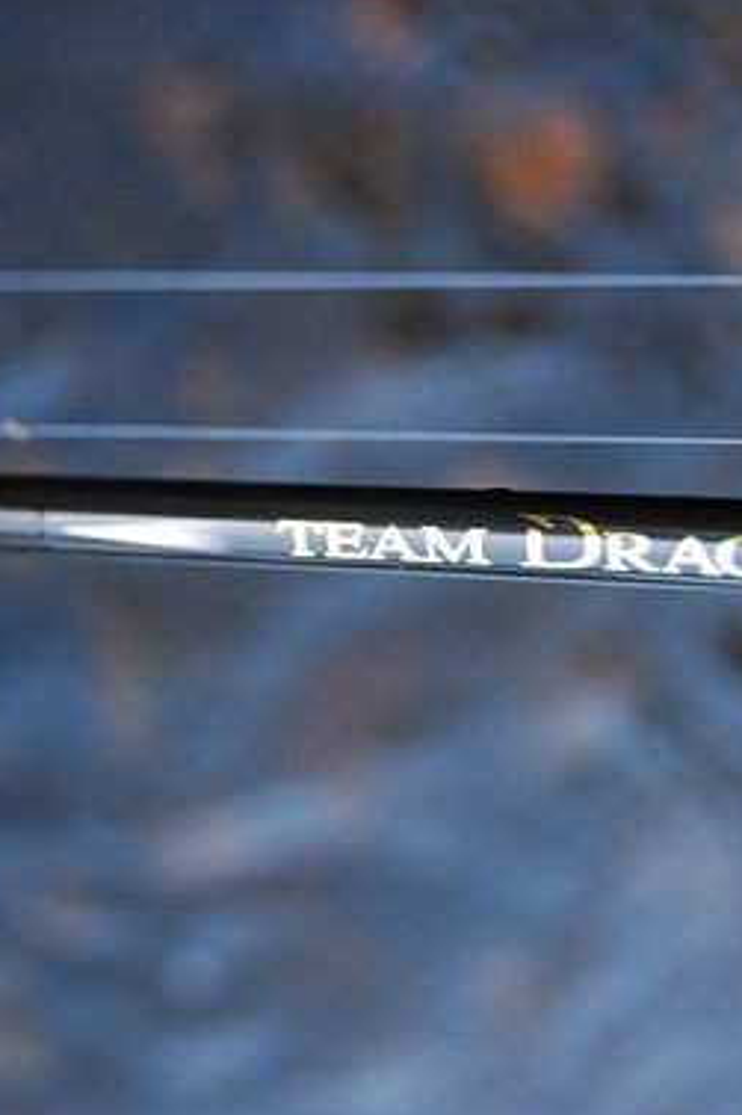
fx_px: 2414
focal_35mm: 78
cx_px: 358
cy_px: 526
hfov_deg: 17.5
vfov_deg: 26.0
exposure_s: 1/60
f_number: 4.5
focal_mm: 32
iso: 400
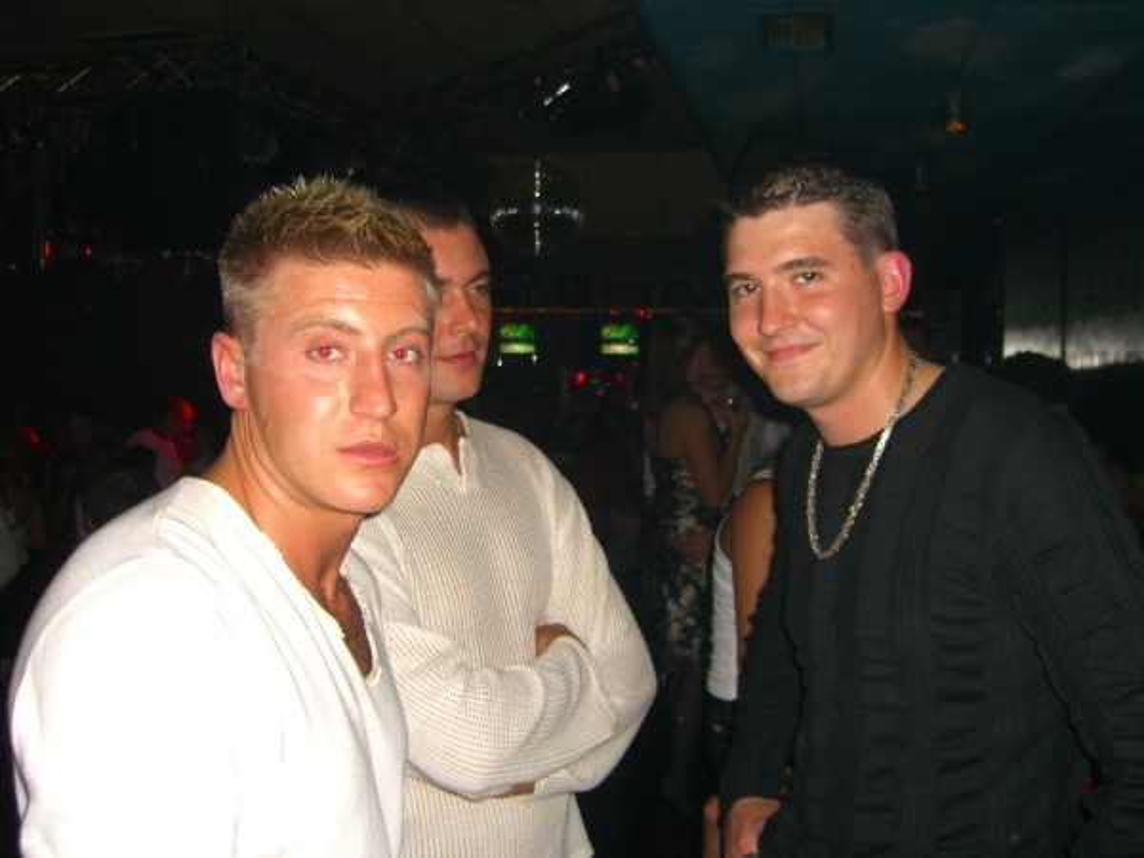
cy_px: 429
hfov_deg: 49.0
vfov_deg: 37.7
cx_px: 572
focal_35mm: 38
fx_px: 1256
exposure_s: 1/60
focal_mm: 7.9
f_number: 2.8
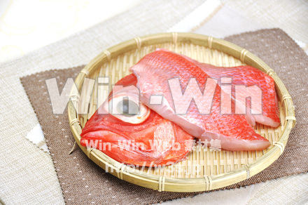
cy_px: 102
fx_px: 897
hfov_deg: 19.5
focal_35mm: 105
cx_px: 154
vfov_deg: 13.0
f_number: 5
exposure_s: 1/25
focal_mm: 70
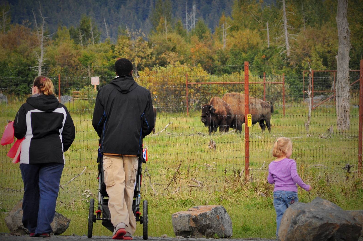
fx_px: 3364
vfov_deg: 4.1
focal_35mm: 334
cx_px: 182
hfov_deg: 6.2
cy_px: 122
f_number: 10
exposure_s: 1/250
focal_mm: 220
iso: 320
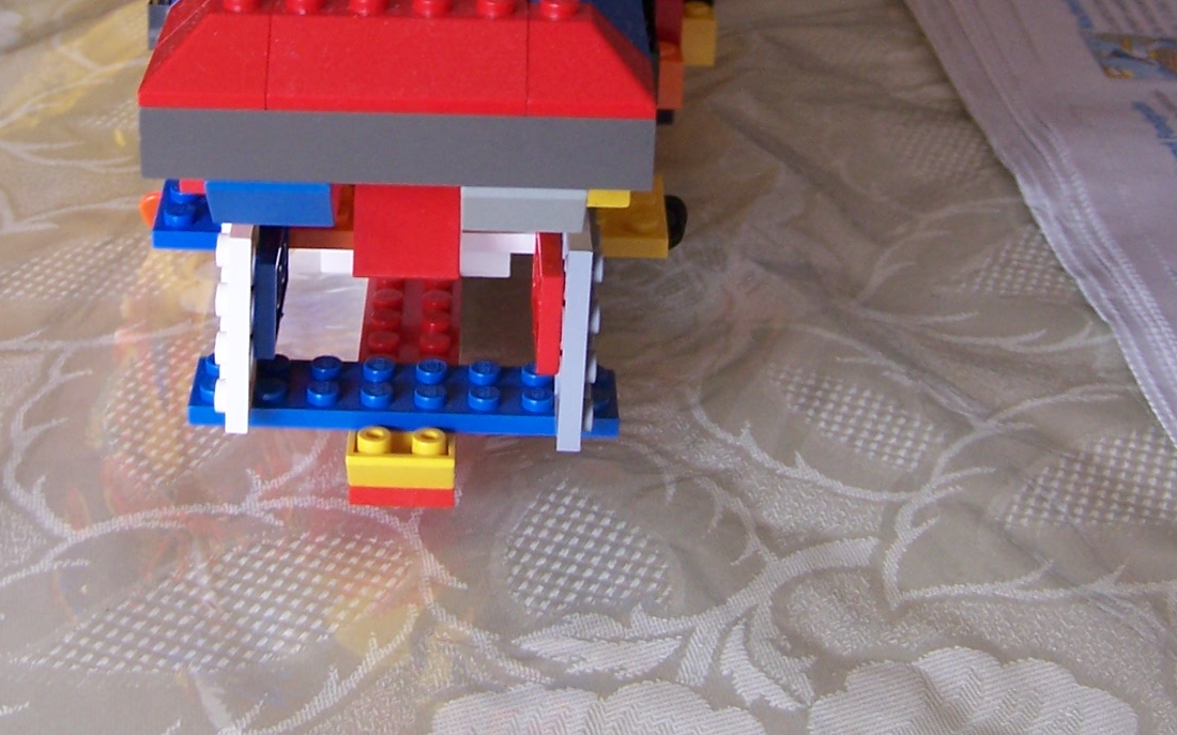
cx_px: 452
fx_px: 2405
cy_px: 77
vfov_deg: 17.1
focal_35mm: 75
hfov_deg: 27.4
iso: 100
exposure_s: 1/30
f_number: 2.8
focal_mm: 6.3
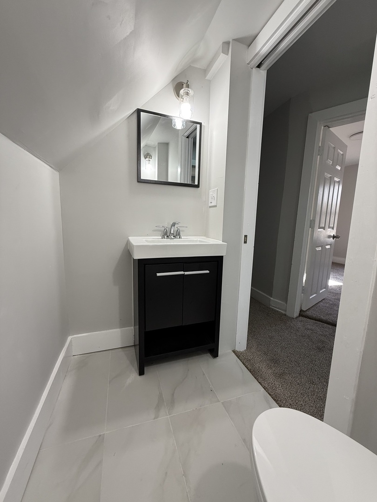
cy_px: 251
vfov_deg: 102.1
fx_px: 203
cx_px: 188
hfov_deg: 85.7
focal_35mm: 14
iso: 125
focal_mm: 2.22
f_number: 2.2
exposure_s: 1/120
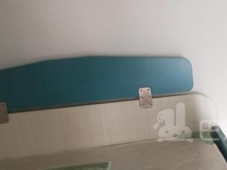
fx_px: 498
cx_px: 210
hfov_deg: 24.8
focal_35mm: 76
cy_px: 123
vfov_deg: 19.3
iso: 256
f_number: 1.8
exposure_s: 1/50
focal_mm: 3.95
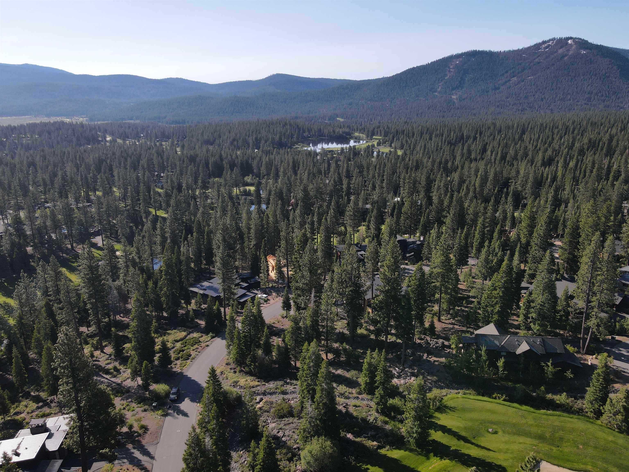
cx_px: 314
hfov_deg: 71.6
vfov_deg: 56.8
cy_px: 236
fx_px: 436
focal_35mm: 24
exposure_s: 1/640
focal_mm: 4.5
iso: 100
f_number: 2.8
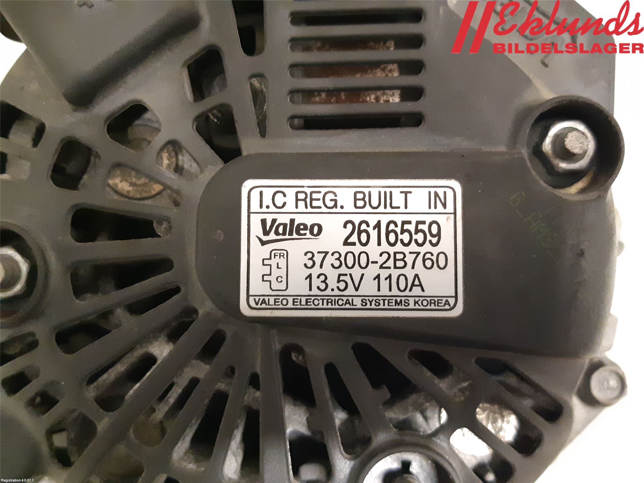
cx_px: 322
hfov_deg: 67.3
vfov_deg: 53.1
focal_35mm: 26
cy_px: 242
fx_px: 484
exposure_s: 1/25
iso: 640
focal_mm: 3.93
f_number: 1.7
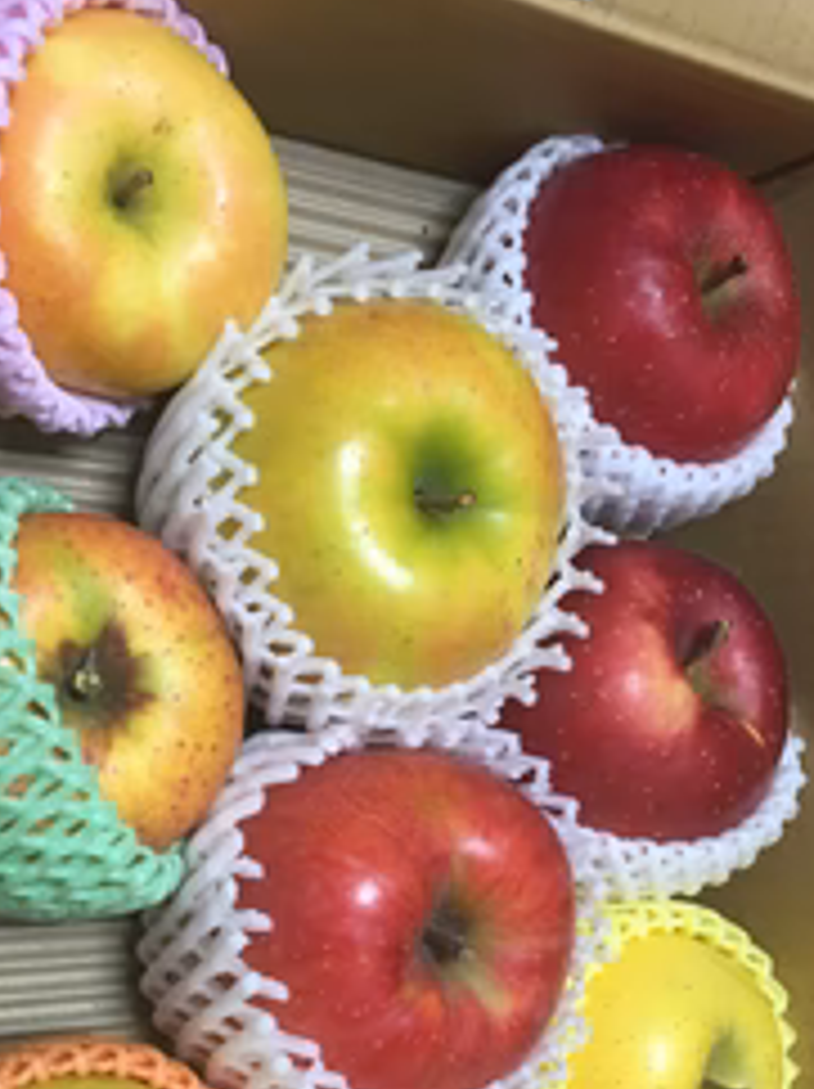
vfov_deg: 39.2
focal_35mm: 48
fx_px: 1508
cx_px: 405
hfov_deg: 30.2
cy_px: 729
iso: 50
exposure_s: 1/30
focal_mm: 4.15
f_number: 2.2
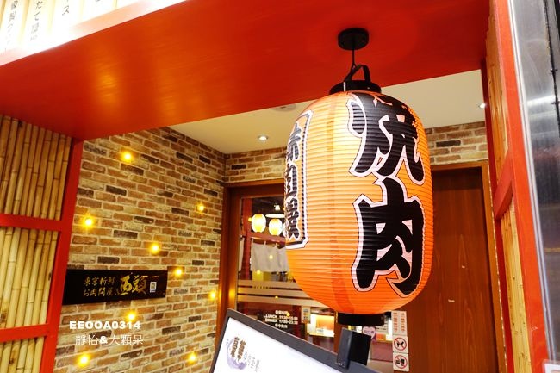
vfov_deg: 53.1
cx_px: 280
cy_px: 186
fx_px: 373
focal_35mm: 24
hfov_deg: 73.8
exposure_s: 1/40
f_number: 2.5
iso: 800
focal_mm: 8.8
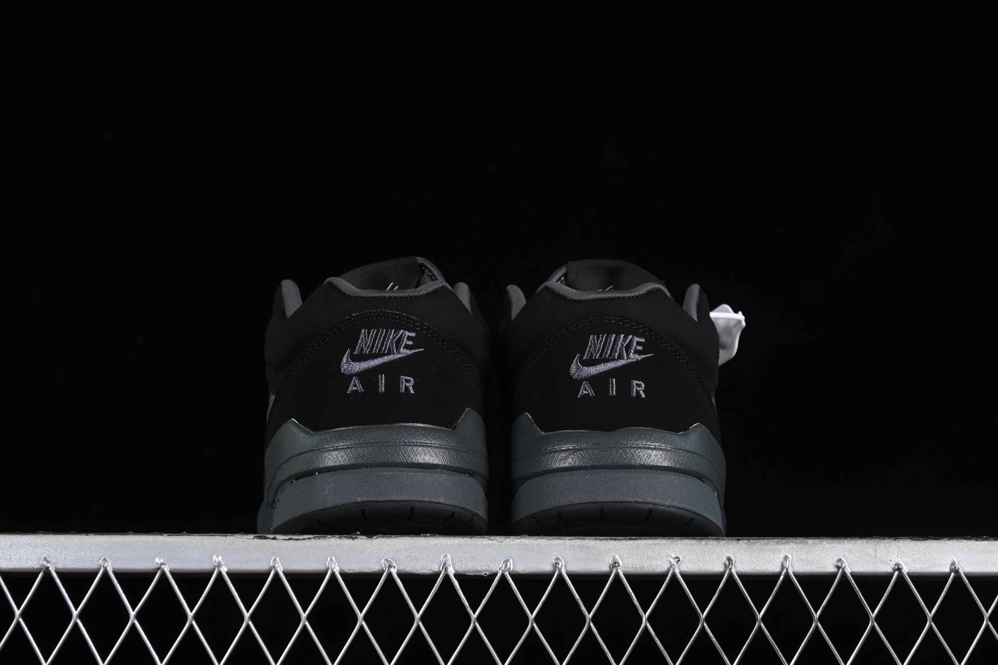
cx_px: 499
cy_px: 332
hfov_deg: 27.0
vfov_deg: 18.2
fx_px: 2079
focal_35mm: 75
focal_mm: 50
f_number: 6.3
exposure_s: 1/50
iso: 160
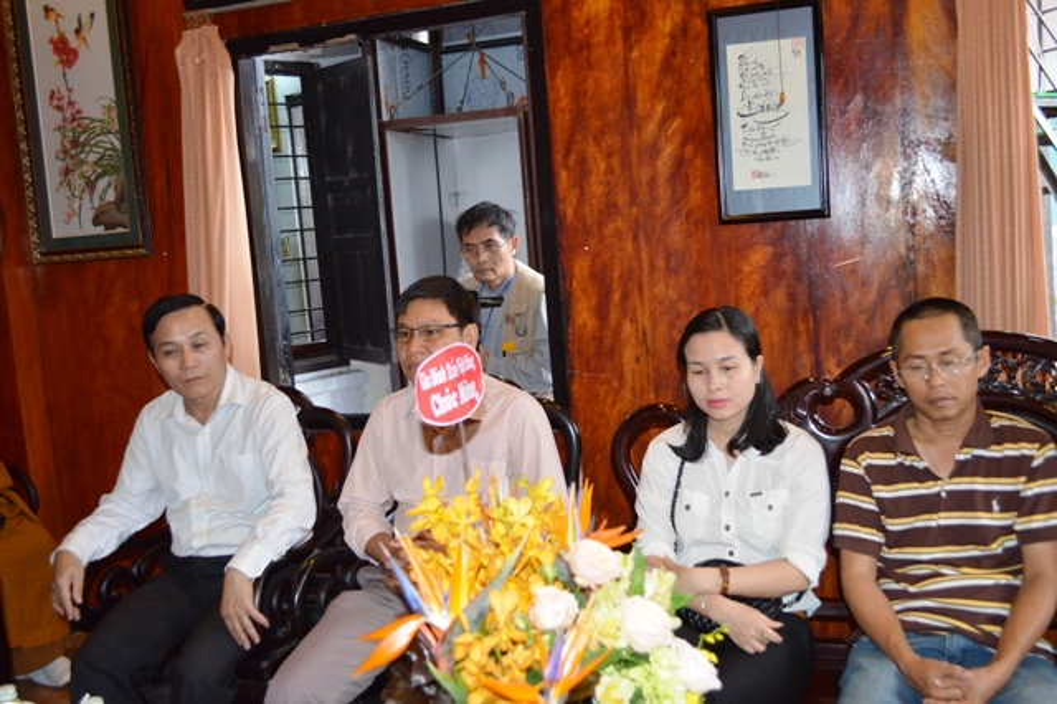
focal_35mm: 36
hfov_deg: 53.2
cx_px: 528
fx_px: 1056
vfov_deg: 36.8
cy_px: 352
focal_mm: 24
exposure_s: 1/60
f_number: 4
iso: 1000
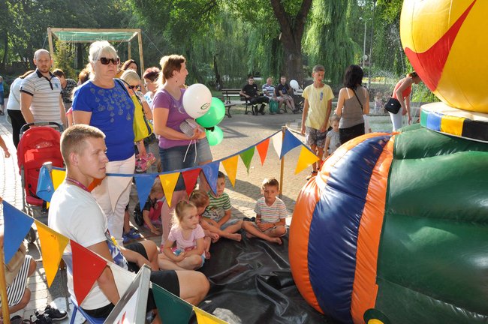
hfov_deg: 57.3
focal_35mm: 33
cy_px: 162
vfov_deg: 39.9
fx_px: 447
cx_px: 244
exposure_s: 1/200
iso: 640
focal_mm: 22
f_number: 13
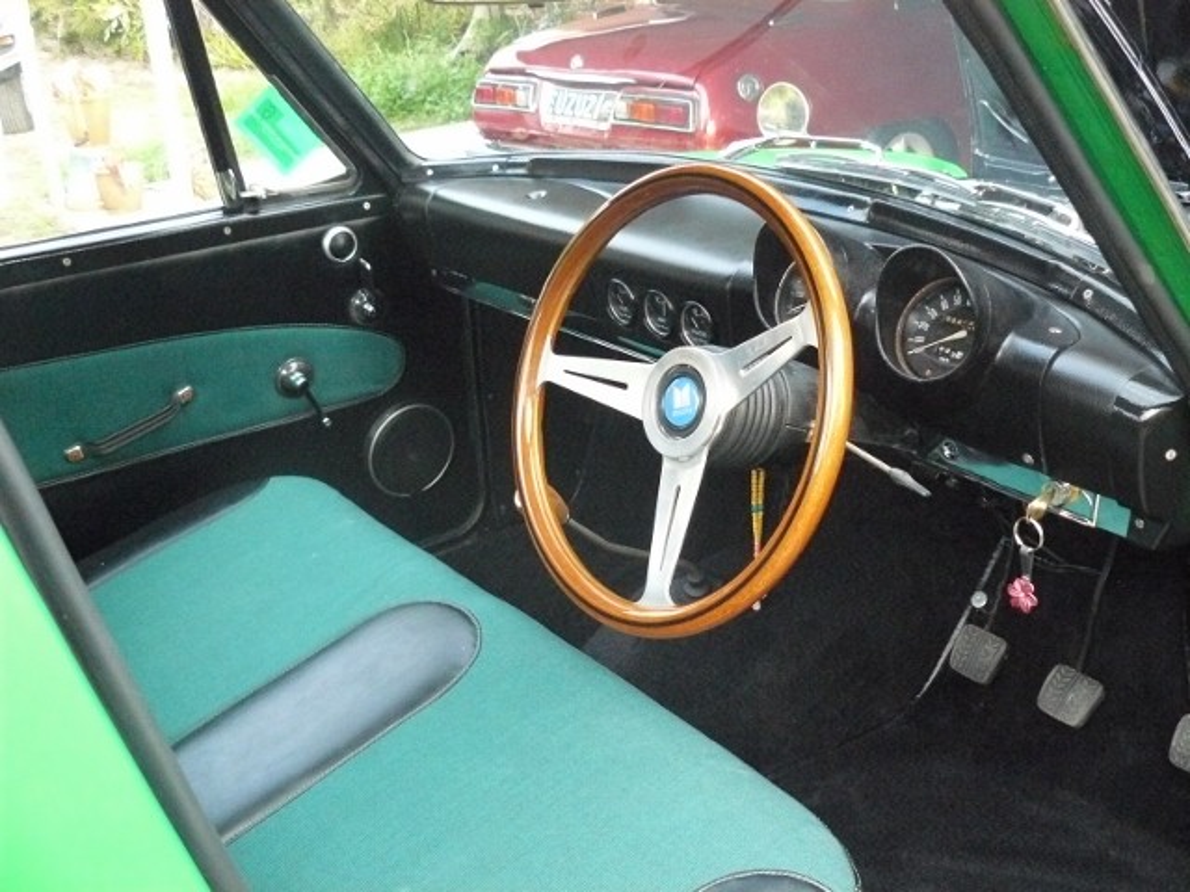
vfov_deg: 39.7
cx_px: 595
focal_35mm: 36
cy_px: 446
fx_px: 1238
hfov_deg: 51.4
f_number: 2.8
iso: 800
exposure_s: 1/125
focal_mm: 6
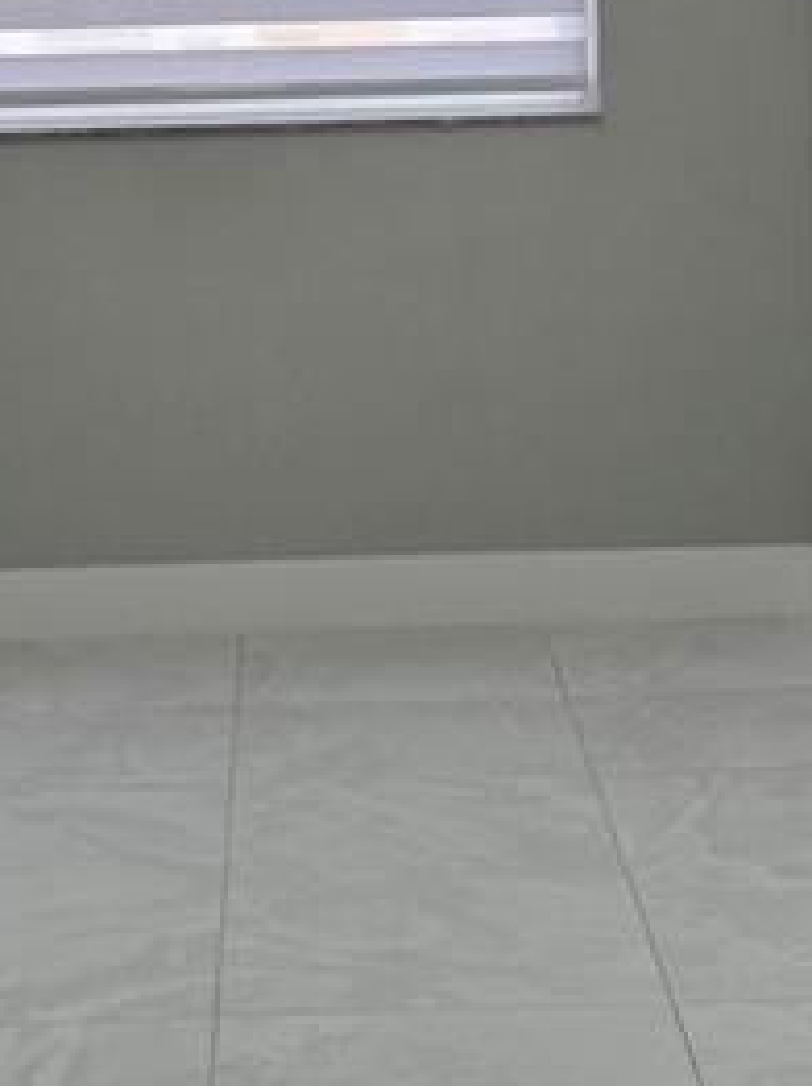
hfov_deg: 13.4
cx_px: 360
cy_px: 104
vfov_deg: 17.6
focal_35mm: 110
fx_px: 3446
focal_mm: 6.76
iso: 80
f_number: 1.78
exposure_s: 1/120
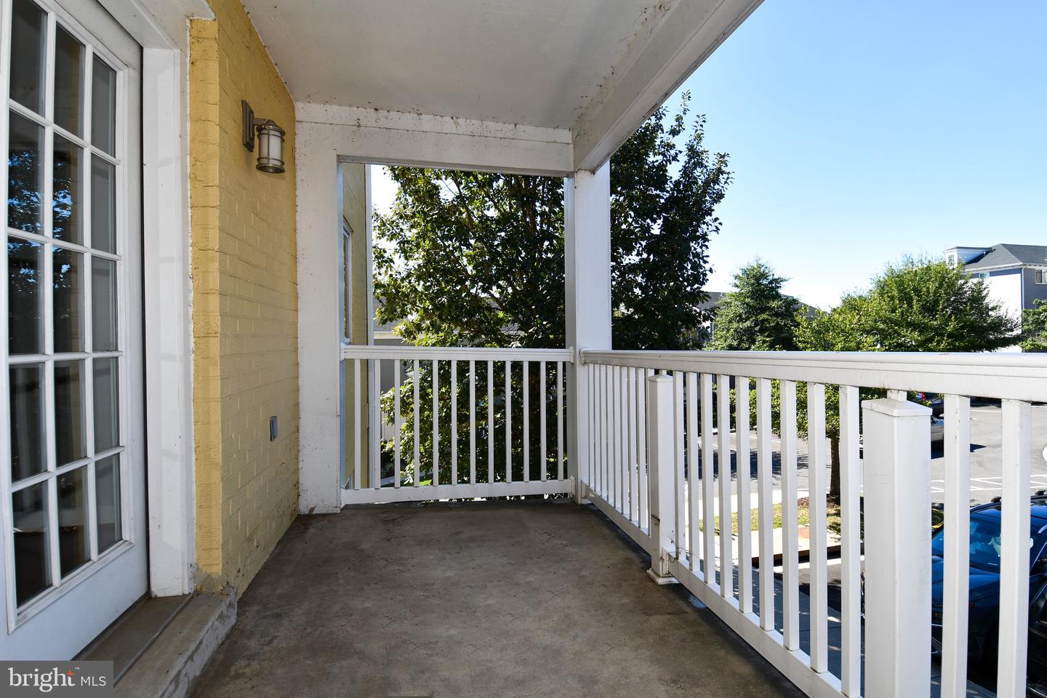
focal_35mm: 18
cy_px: 349
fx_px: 523
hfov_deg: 90.0
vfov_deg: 67.4
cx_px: 524
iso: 100
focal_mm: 12
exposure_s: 1/200
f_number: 7.1
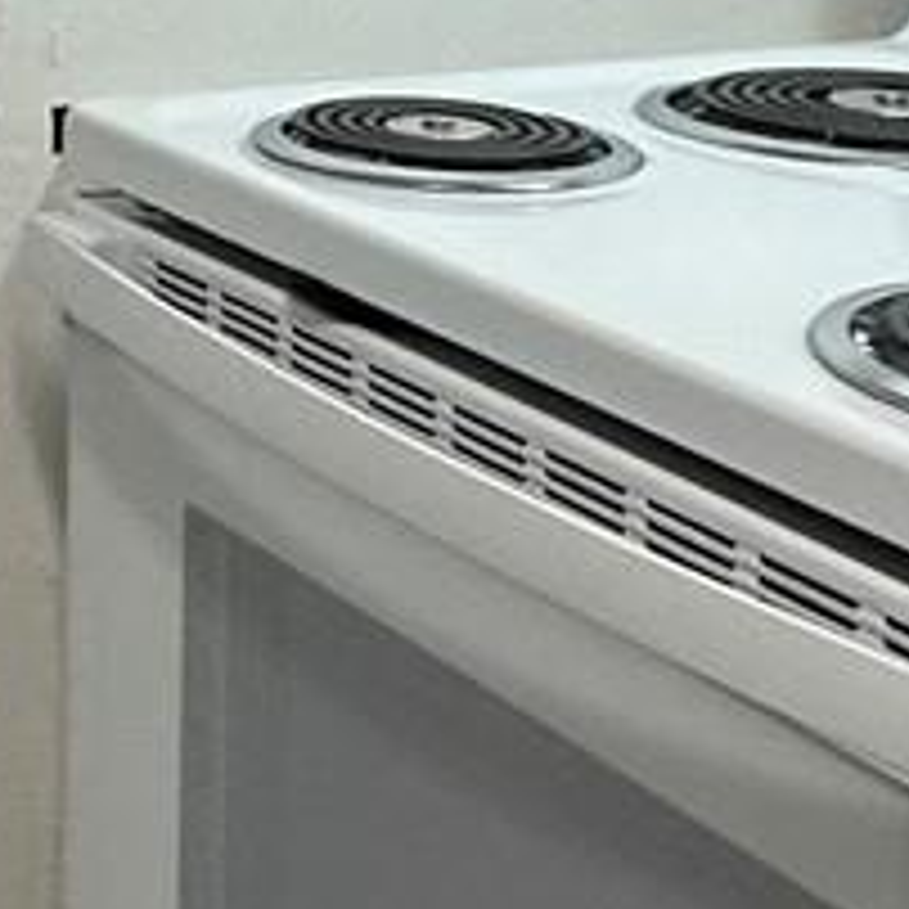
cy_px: -256
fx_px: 2912
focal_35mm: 98
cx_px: -783
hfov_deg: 15.1
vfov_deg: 16.8
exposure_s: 1/120
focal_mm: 2.22
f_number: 2.2
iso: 160
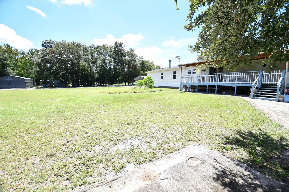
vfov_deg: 77.2
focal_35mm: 15
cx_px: 144
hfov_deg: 100.4
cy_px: 96
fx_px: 120
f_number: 4
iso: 64
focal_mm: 10
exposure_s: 1/250
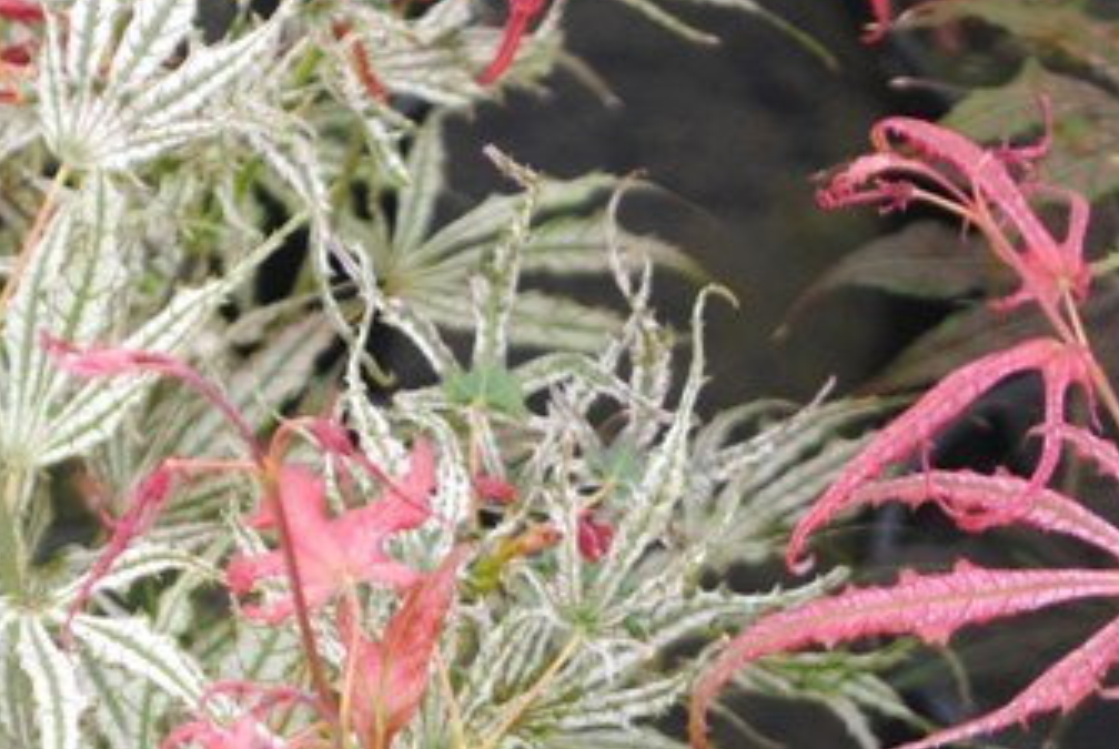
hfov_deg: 8.2
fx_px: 7828
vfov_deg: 5.5
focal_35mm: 252
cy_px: 398
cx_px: 147
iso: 200
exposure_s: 1/100
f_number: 5.6
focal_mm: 55
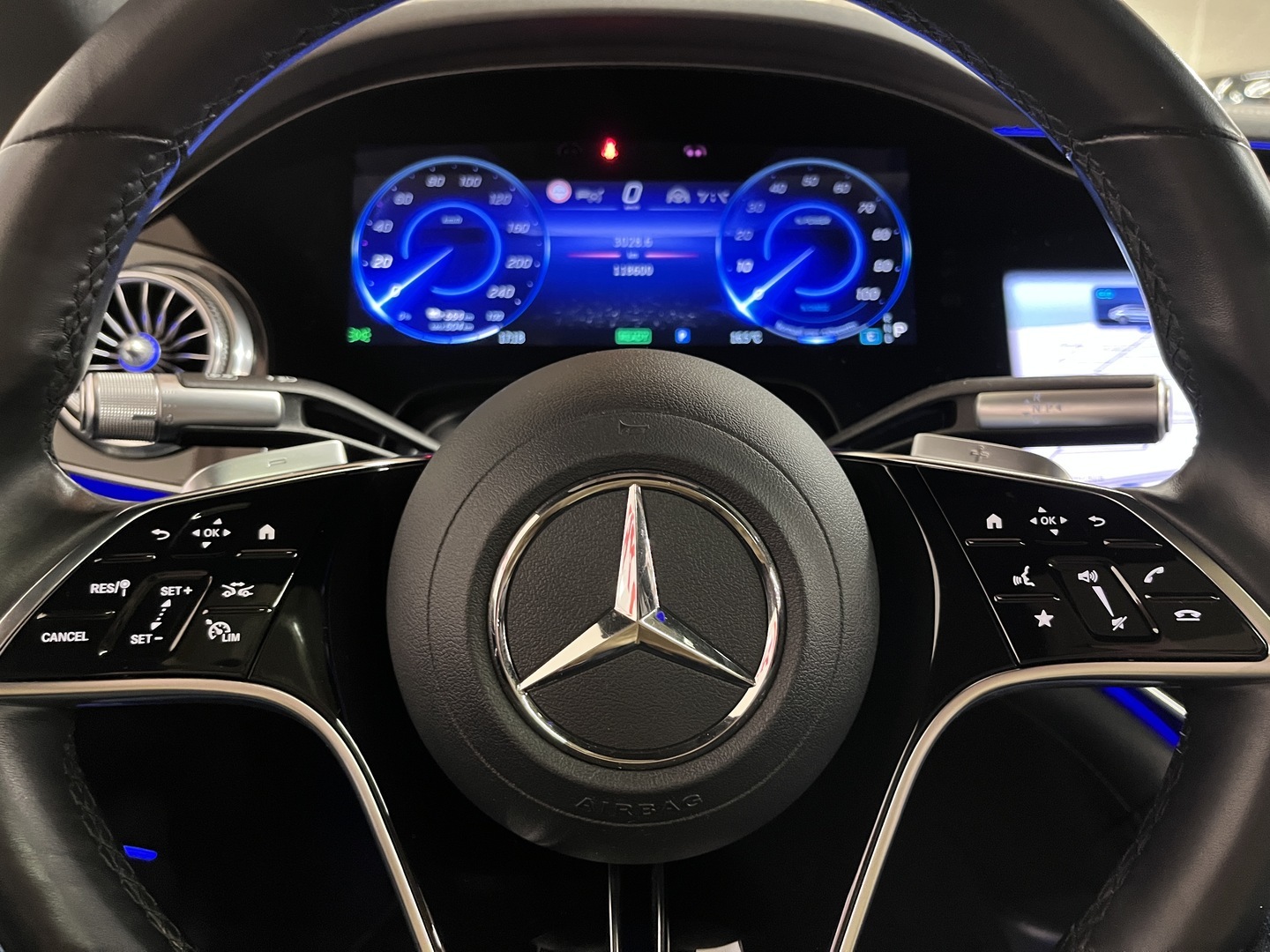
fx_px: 954
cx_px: 635
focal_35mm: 26
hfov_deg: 67.3
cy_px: 476
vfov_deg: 53.1
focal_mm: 5.1
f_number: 1.6
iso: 500
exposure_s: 1/27
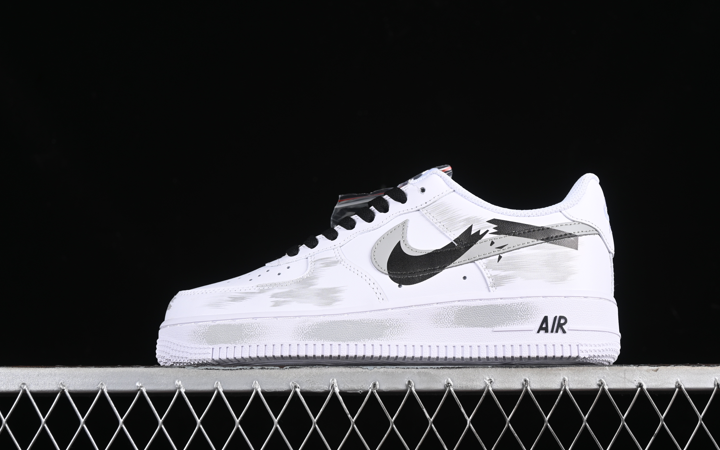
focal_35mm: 73
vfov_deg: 18.0
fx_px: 1423
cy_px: 217
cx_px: 361
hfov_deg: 28.4
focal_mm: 47
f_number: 7.1
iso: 160
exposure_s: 1/160
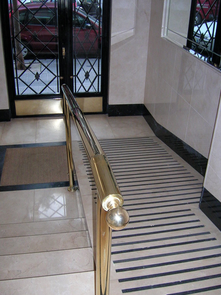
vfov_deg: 51.4
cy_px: 150
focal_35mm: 36
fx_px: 307
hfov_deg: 39.6
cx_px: 109
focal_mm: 5.4
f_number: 2.8
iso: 136
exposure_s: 1/60.1
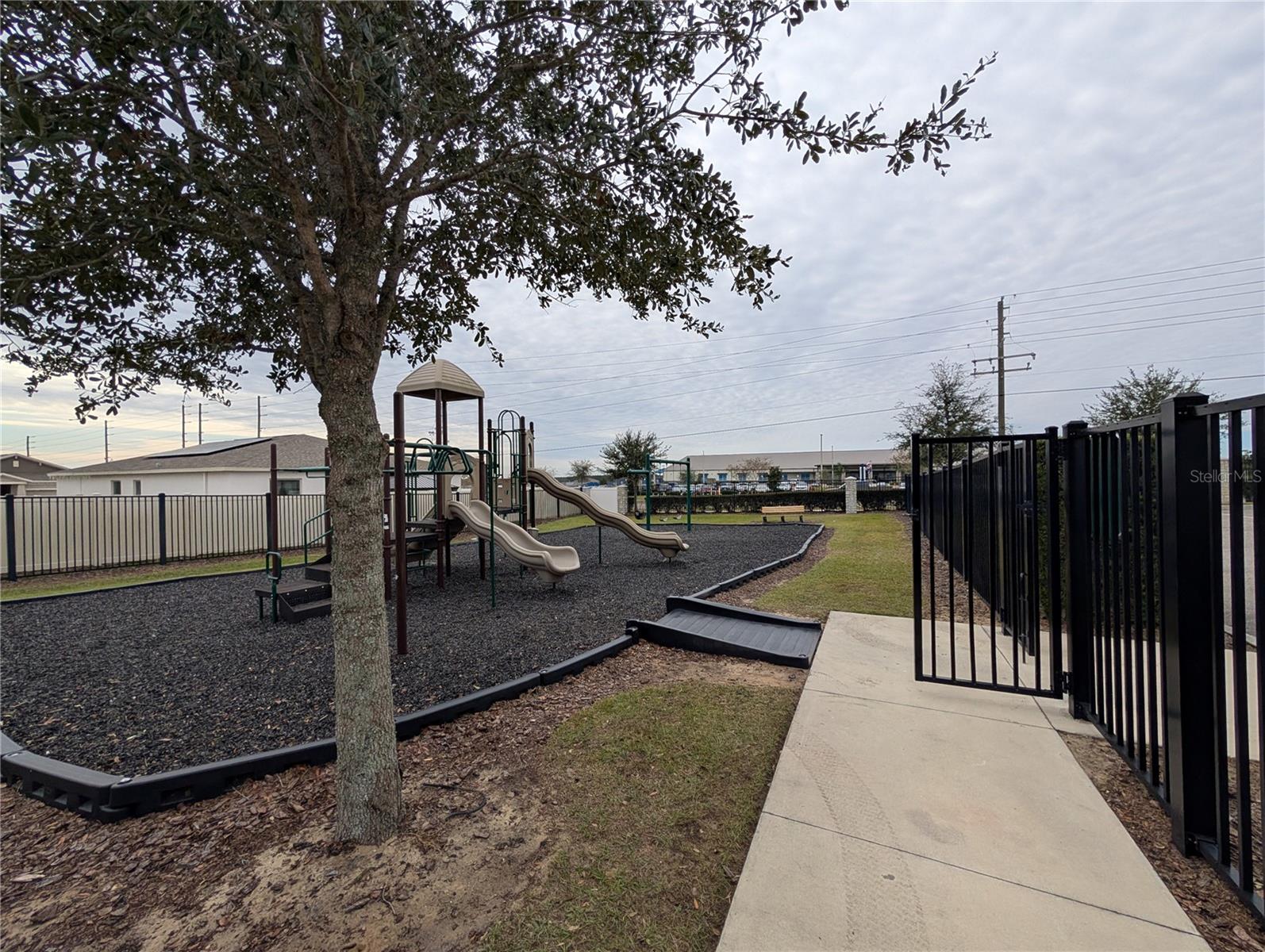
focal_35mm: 12
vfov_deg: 94.6
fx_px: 439
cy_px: 476
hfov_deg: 110.5
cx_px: 632
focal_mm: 2.02
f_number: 1.7
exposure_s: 1/2545
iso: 50
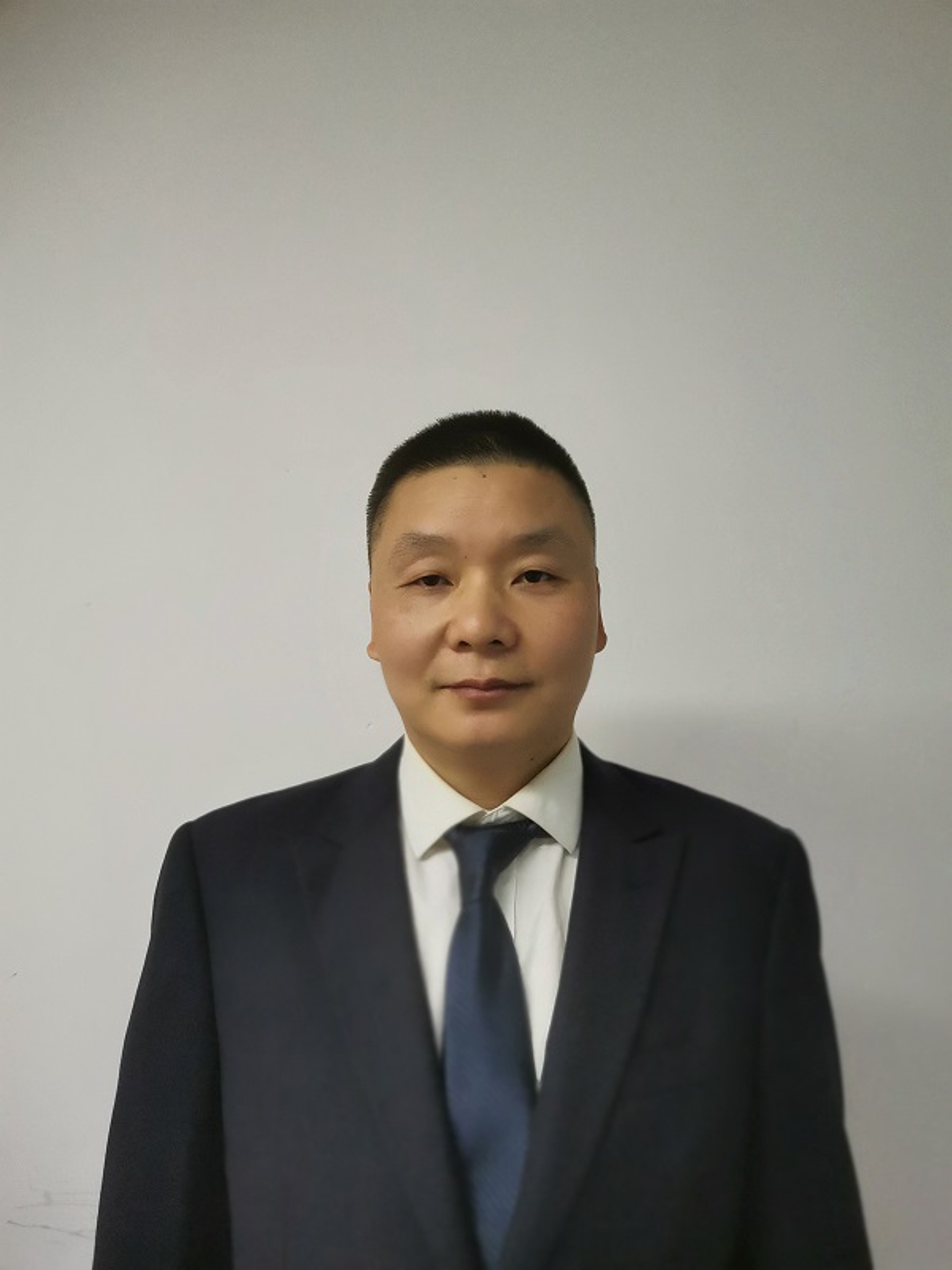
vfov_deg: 67.3
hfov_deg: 53.1
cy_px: 635
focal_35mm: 26
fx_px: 953
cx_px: 476
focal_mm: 4.75
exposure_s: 1/50
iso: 400
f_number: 2.4
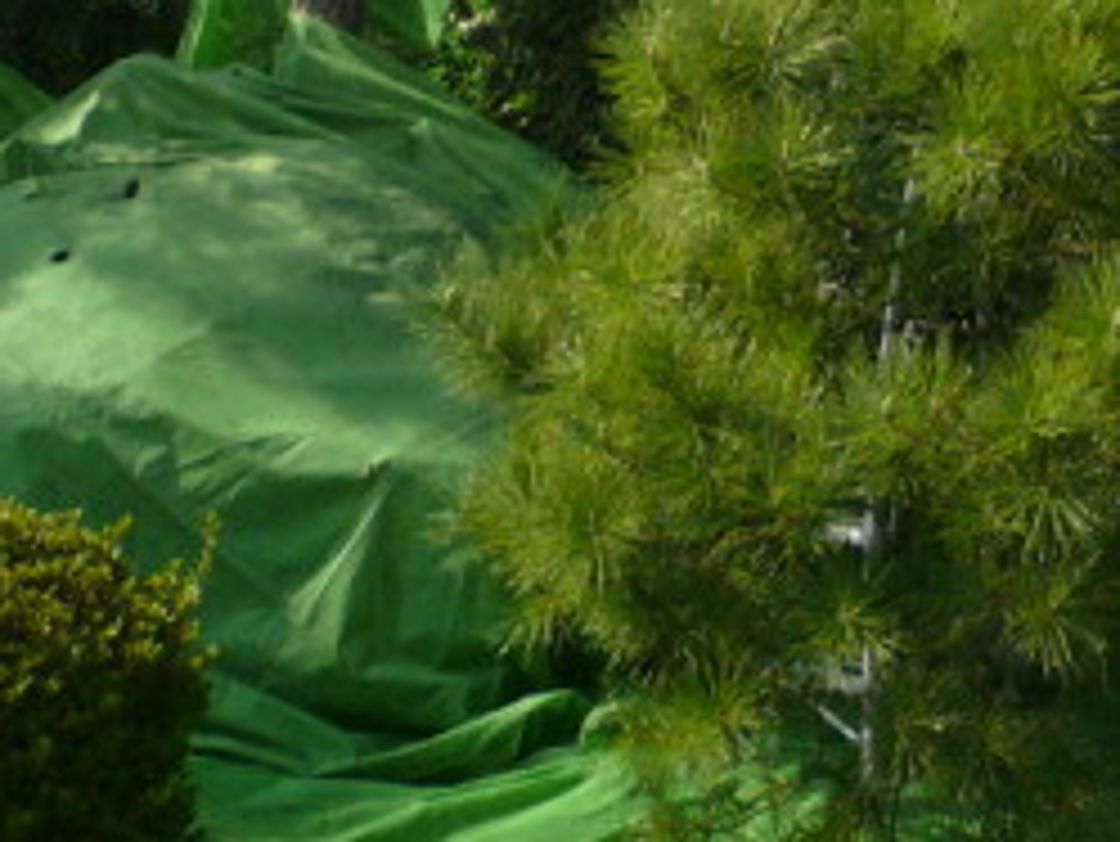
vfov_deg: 15.0
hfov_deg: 21.3
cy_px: -504
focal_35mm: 90
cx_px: 1003
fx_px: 2913
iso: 100
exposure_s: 1/800
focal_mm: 4.6
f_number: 2.8
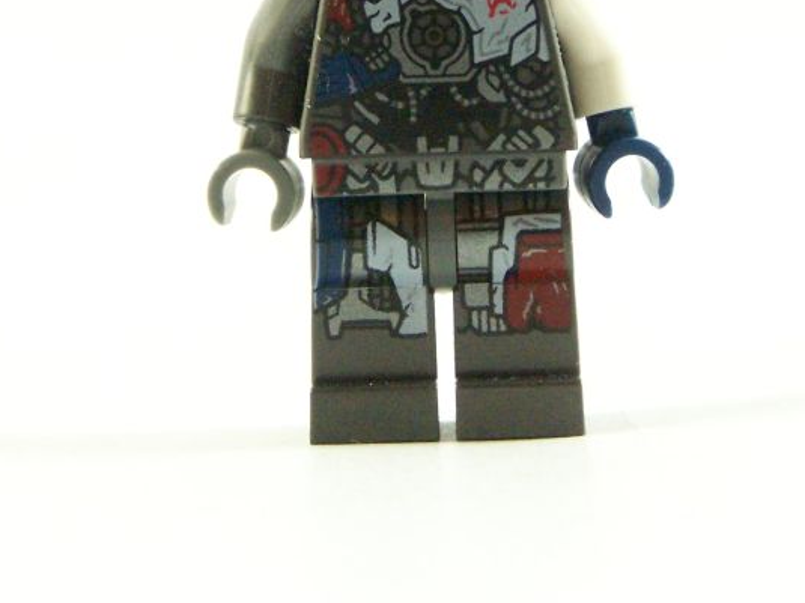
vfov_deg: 8.2
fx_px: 4185
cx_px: 462
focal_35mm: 180
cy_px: 38
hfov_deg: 11.0
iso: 400
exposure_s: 1/60
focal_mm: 15.6
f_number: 3.6
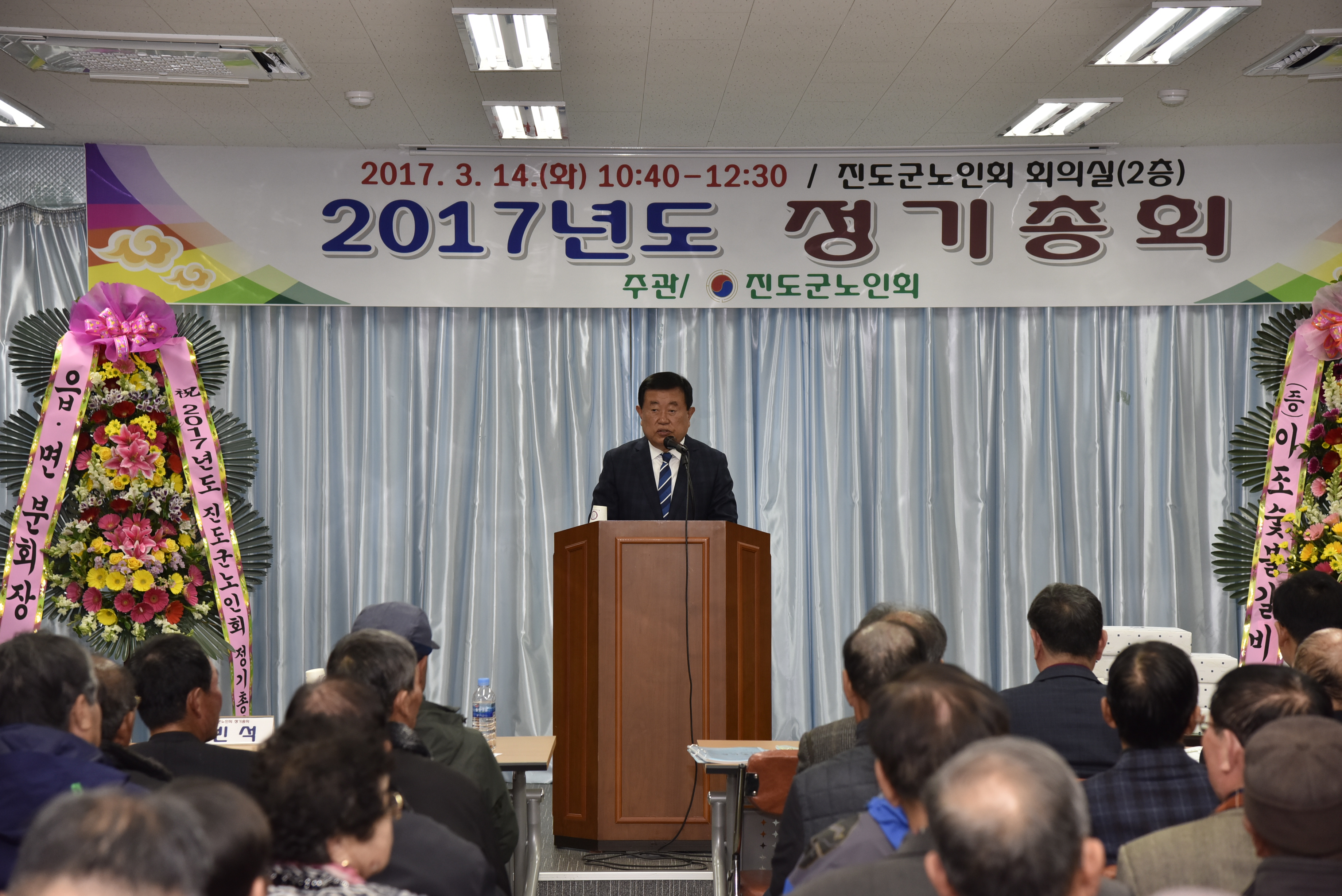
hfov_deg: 23.9
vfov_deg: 16.1
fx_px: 3169
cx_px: 671
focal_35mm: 85
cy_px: 448
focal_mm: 85
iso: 800
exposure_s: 1/125
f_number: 5
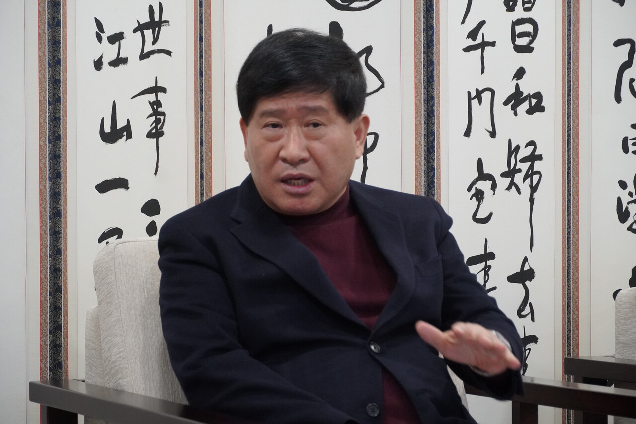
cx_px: 318
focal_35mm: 112
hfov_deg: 18.2
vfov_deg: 12.2
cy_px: 212
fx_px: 1987
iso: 3200
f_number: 5.6
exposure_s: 1/160
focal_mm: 75
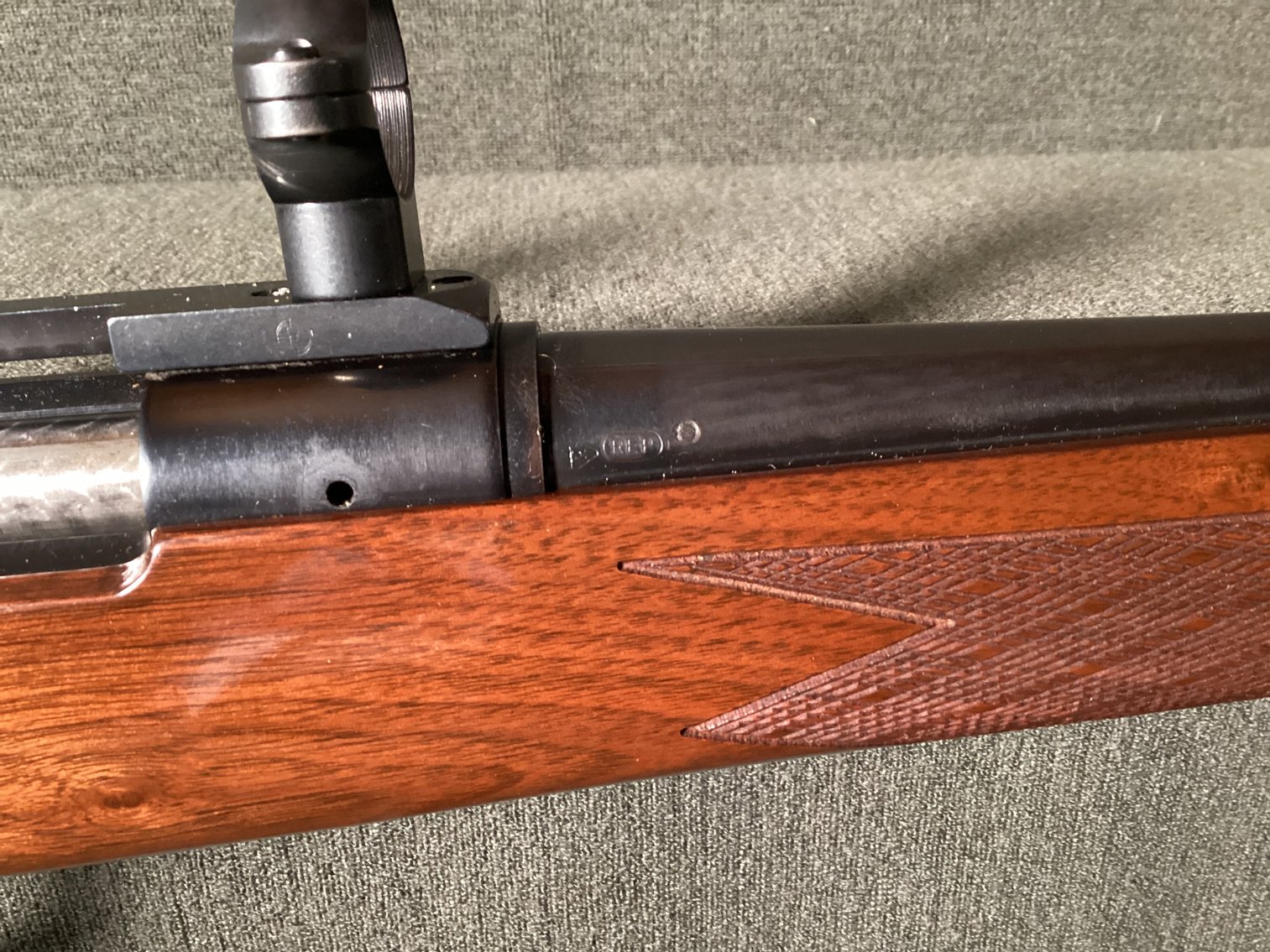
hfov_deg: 58.3
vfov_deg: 45.4
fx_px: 1137
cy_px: 476
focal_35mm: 31
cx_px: 635
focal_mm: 3.3
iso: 500
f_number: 2.4
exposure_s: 1/30
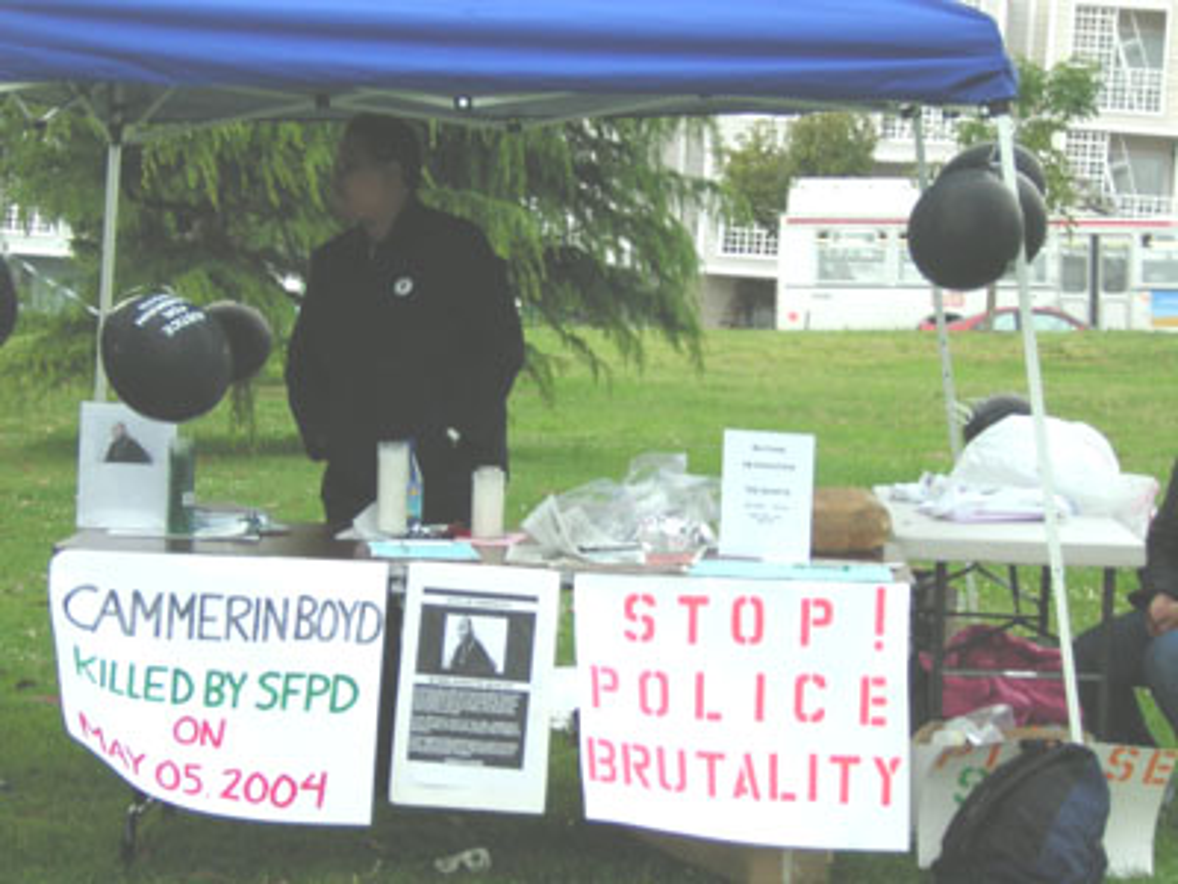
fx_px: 3165
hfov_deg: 21.1
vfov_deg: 15.9
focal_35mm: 93
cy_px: 442
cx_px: 589
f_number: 4.3
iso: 100
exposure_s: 1/67.1
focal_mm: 12.1
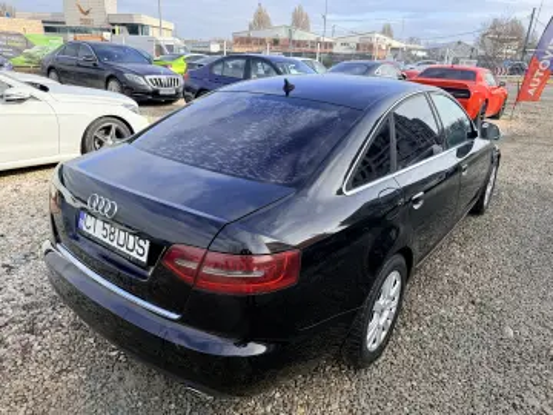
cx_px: 276
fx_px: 383
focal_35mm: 24
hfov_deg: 71.6
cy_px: 208
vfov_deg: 56.8
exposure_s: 1/1250
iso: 100
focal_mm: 6.76
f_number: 1.78
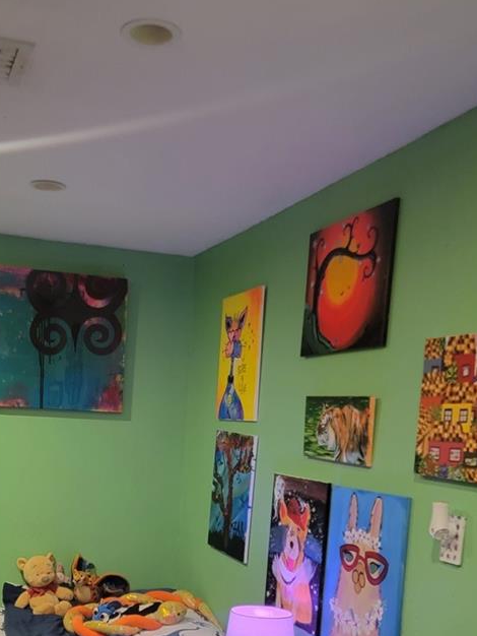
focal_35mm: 46
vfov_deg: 39.6
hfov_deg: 31.1
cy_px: 508
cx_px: 133
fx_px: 845
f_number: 1.8
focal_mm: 6.7
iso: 500
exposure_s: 1/39
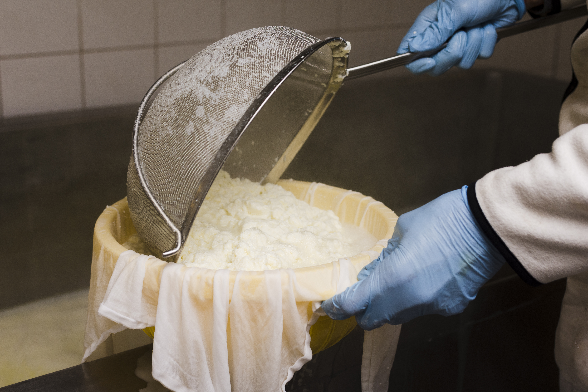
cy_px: 196
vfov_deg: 25.8
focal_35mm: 52
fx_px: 857
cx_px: 294
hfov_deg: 37.9
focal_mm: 35
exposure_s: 1/250
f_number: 3.5
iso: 320
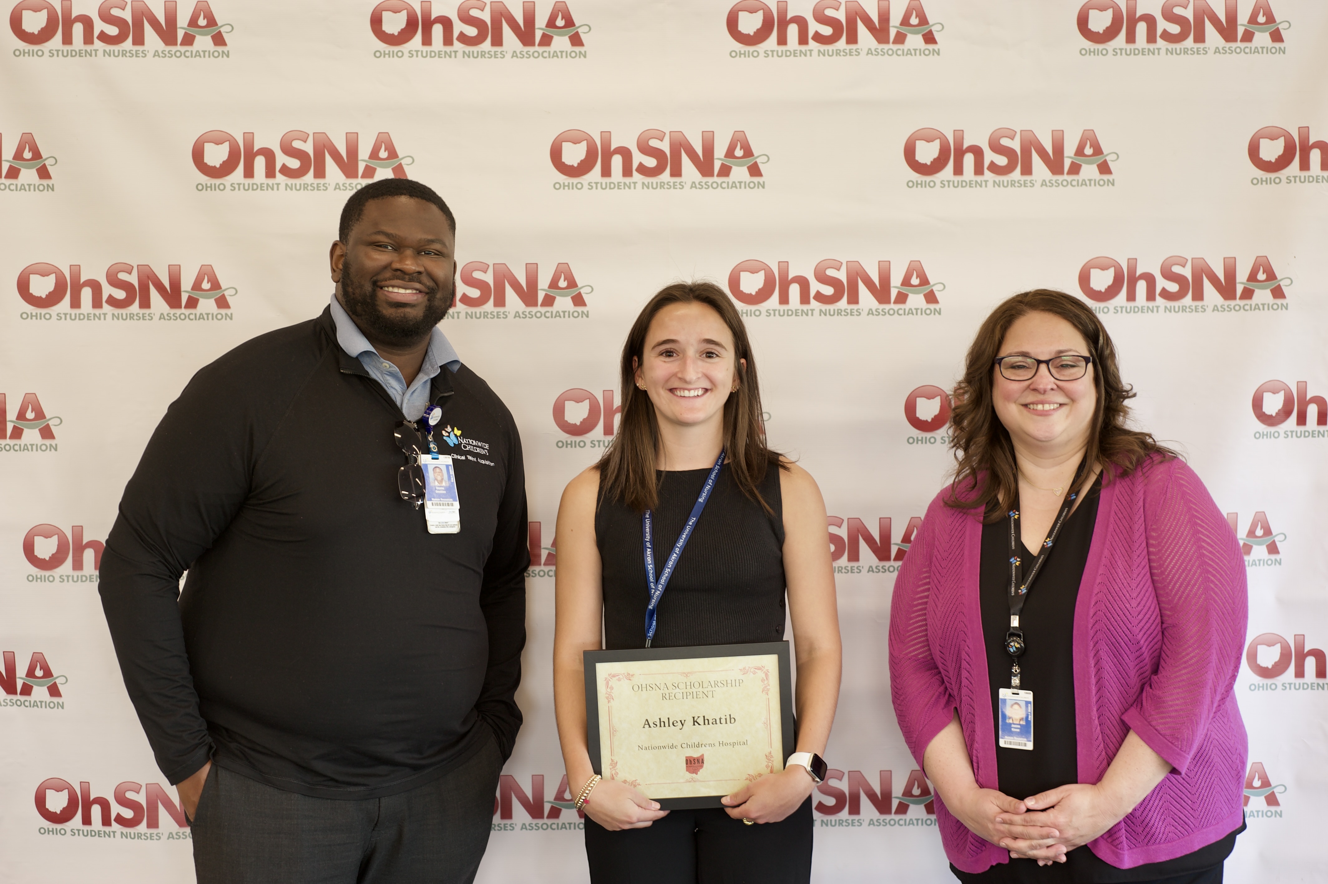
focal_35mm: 50
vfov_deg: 27.0
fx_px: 1843
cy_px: 442
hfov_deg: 39.6
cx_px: 664
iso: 250
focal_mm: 50
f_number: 4
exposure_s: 1/15
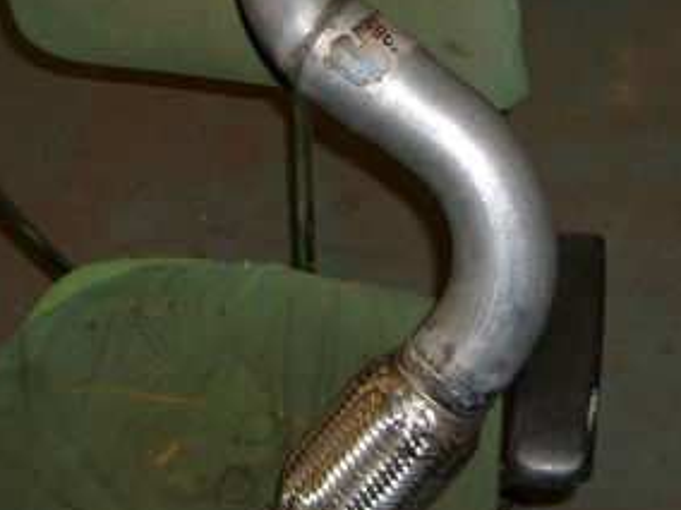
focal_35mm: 79
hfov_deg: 24.7
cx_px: 398
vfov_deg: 18.5
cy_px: 86
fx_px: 1554
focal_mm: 5.8
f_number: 2.8
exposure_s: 1/45
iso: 100
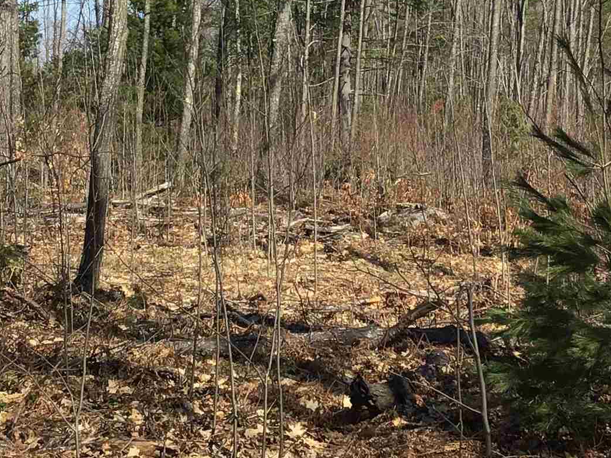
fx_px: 1606
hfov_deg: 21.5
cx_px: 361
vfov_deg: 15.9
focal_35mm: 91
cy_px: 11
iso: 25
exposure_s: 1/916
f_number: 2.4
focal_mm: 3.3
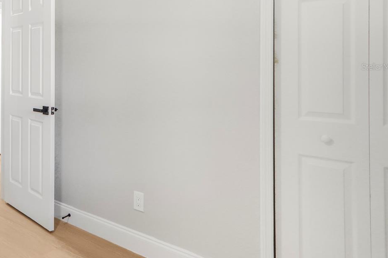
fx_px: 334
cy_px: 67
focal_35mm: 31
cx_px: 65
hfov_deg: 55.0
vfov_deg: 41.2
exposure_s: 1/40
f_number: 2.2
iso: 100
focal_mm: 12
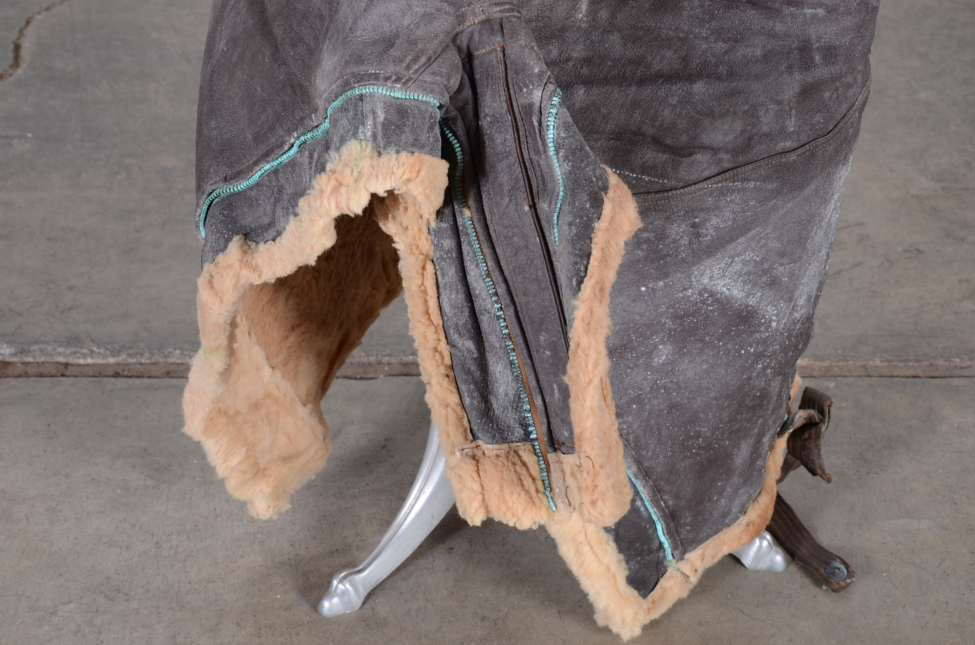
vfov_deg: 15.6
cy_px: 322
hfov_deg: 23.4
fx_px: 2351
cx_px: 488
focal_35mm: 87
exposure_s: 1/125
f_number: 9
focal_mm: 58
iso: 100
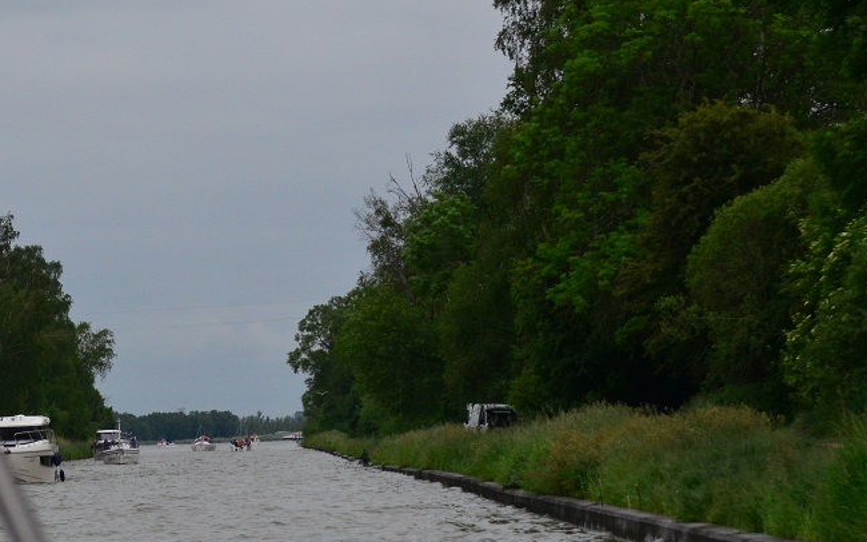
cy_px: 433
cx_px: 358
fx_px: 3874
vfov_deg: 8.0
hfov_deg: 12.8
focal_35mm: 164
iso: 1250
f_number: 4.5
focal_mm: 70
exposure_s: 1/6400
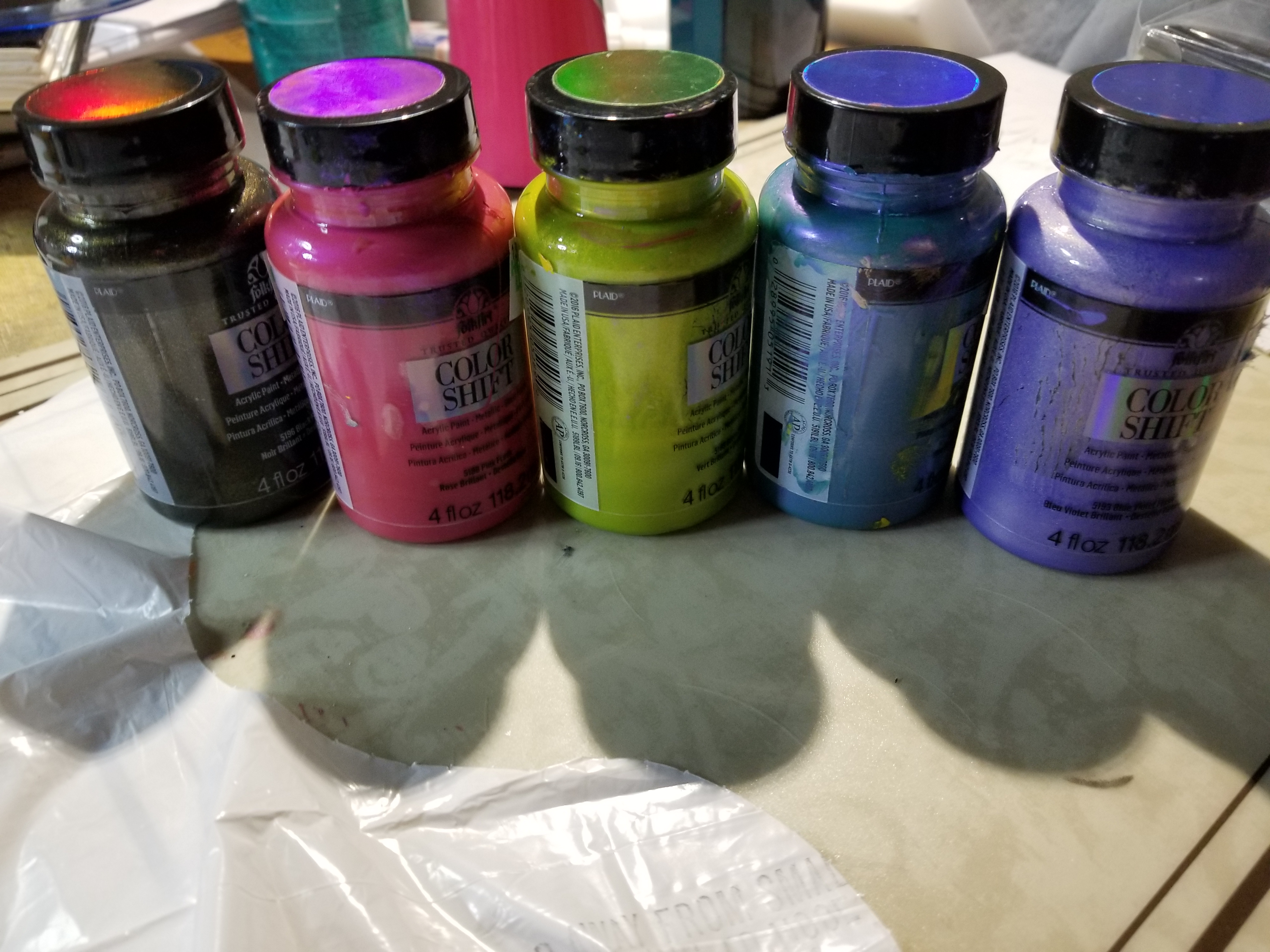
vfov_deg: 53.1
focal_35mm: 26
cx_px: 635
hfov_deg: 67.3
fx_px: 954
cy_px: 476
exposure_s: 1/60
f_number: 1.7
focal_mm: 4.25
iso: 200
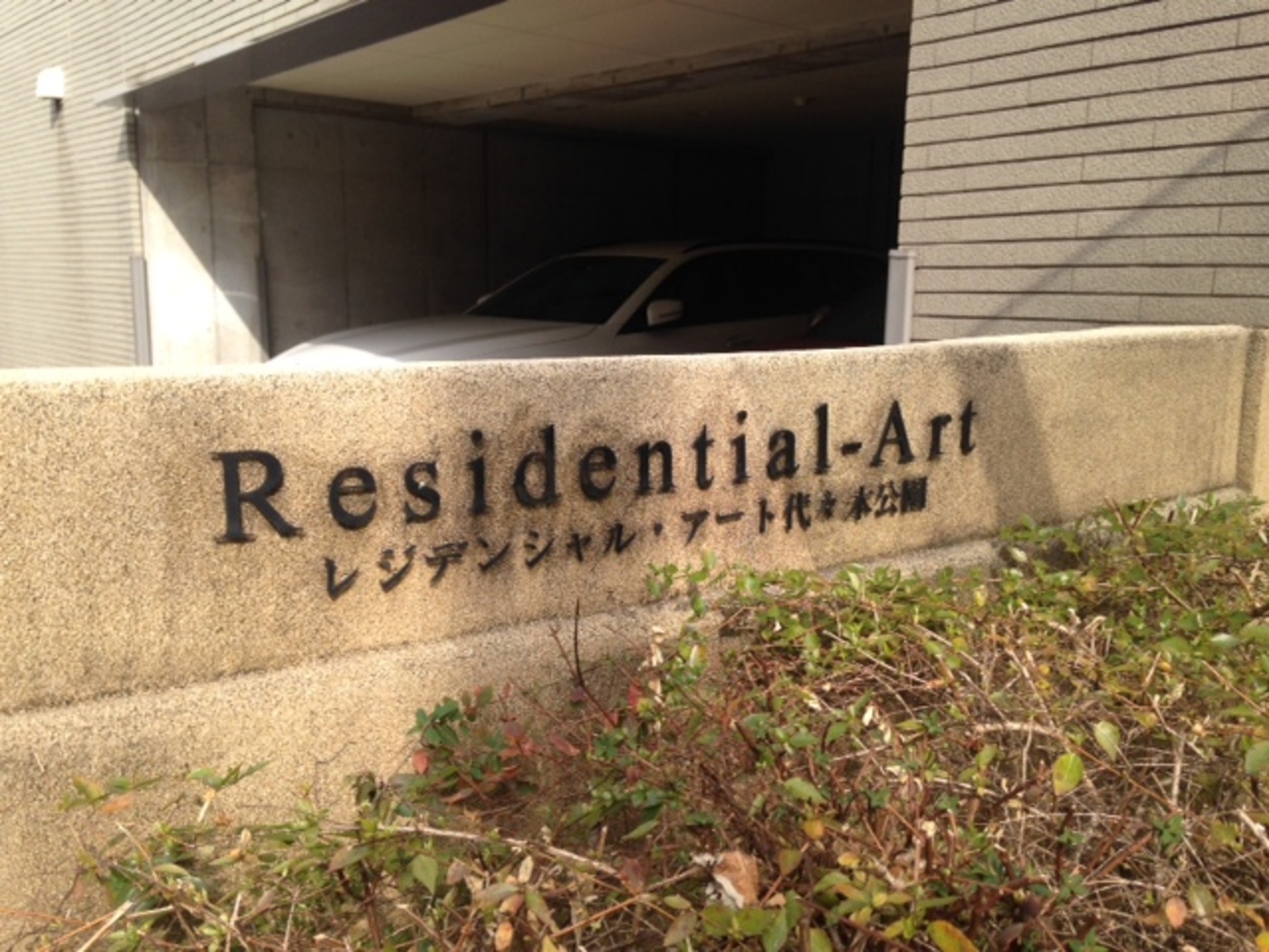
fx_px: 1210
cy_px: 476
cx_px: 634
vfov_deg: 42.9
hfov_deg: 55.4
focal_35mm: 33
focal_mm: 4.12
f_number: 2.4
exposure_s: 1/547
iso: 50
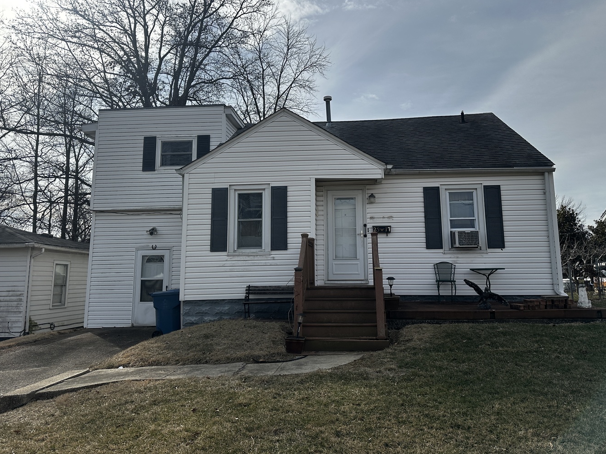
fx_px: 455
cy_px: 210
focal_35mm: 26
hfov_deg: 67.2
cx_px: 323
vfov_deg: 53.0
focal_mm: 6.86
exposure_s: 1/7042
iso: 80
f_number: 1.78
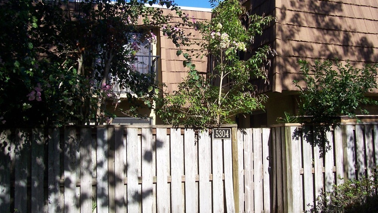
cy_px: 84
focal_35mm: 38
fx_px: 381
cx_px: 187
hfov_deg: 52.8
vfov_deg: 31.1
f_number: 5.6
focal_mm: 5.6
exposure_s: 1/350
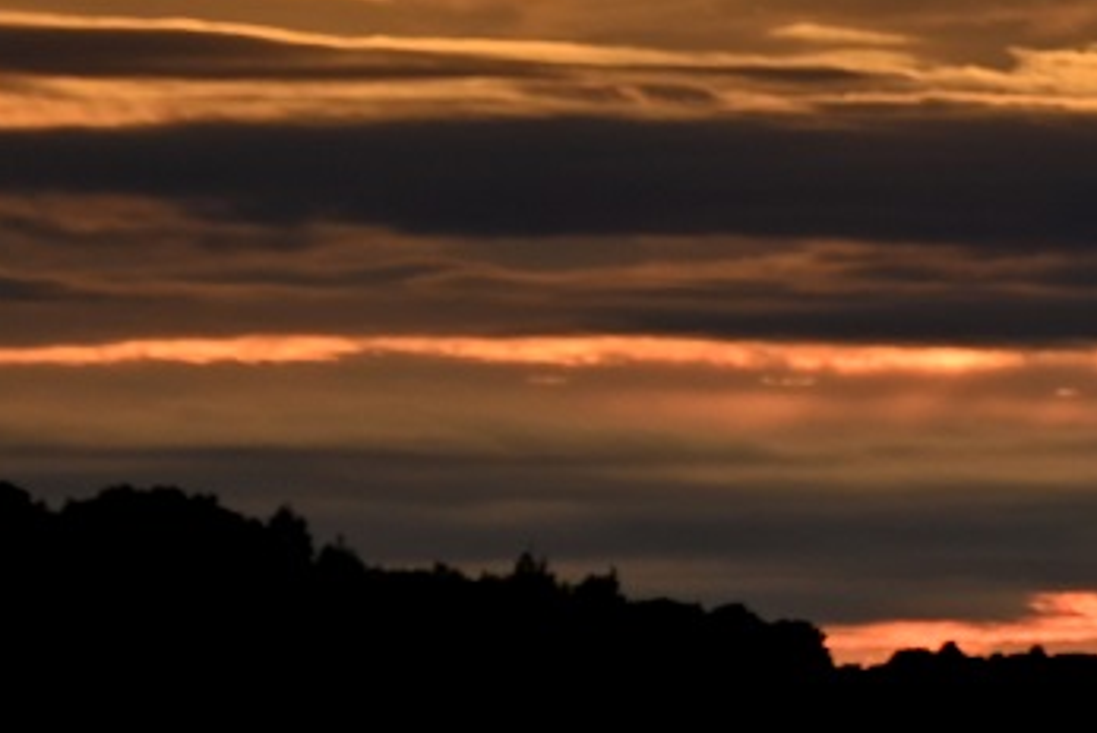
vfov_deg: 1.2
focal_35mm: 1123
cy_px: 131
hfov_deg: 1.8
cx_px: 1736
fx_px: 34248
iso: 400
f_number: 5.6
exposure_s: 1/800
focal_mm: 300
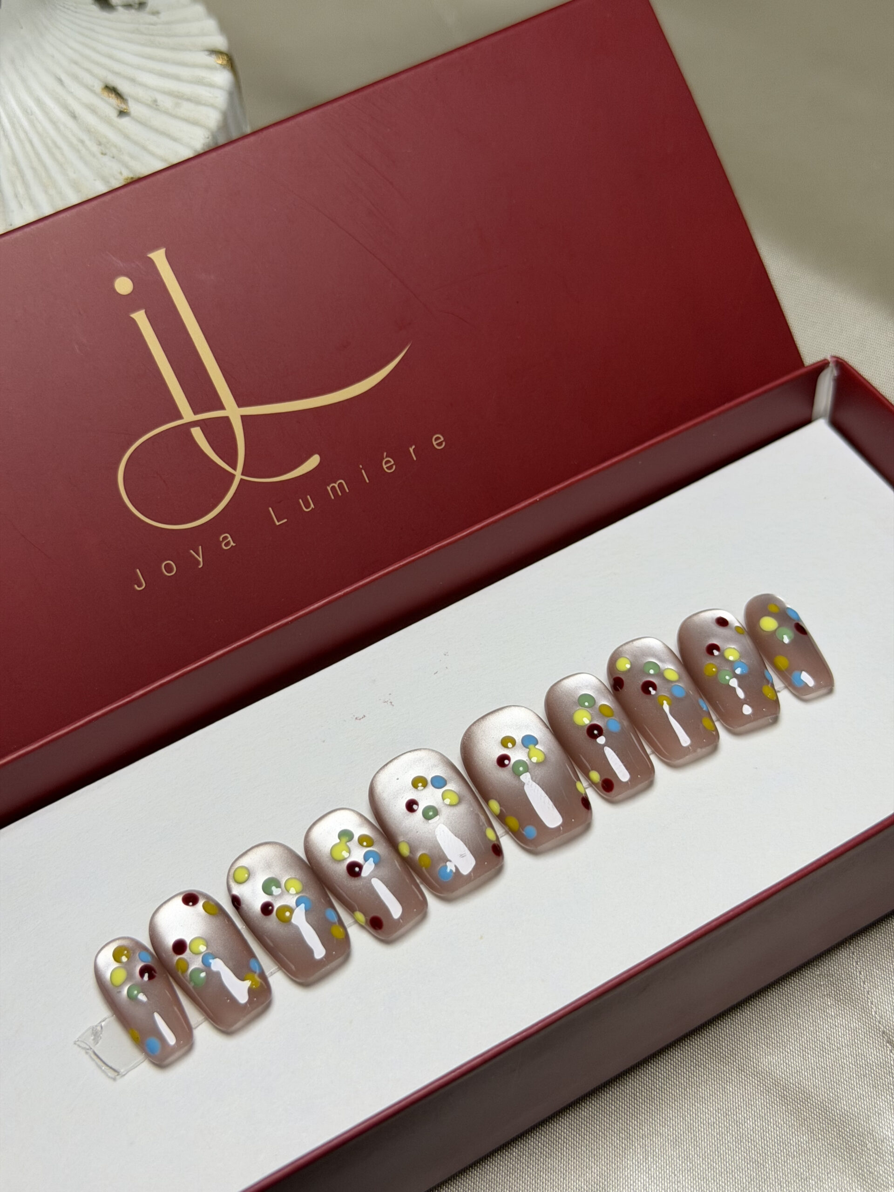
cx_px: 447
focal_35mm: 48
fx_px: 1653
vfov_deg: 39.7
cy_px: 596
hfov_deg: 30.3
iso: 100
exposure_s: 1/99
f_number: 1.78
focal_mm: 6.76
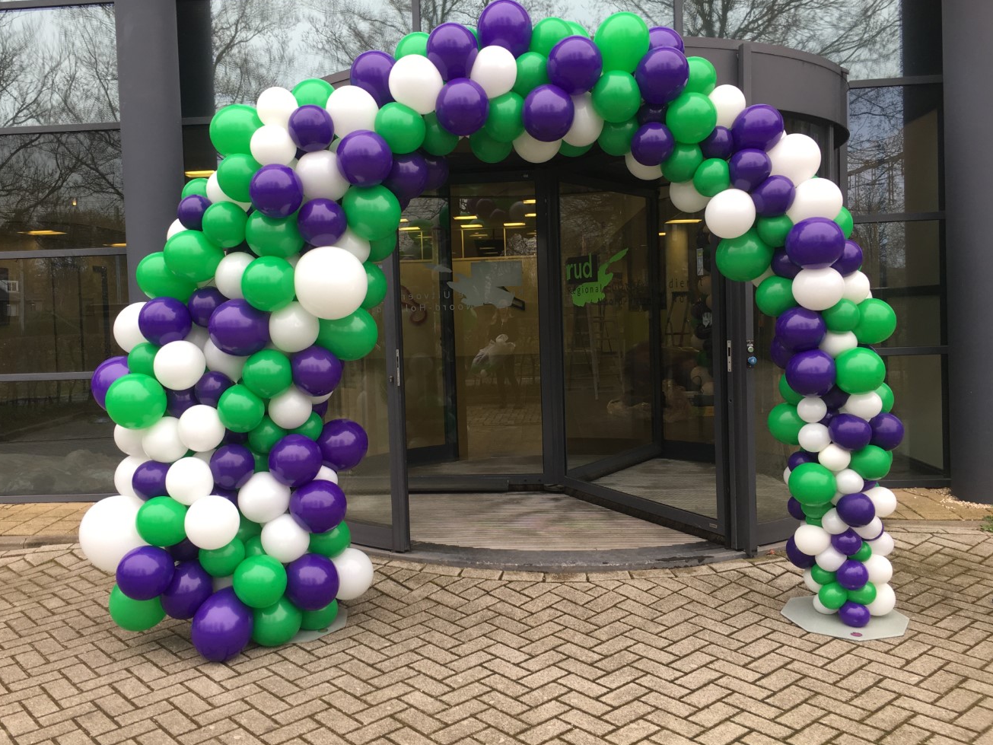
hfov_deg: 56.7
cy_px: 344
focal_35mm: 32
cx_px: 454
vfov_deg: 44.1
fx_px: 918
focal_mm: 4.15
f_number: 2.2
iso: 25
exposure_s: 1/100
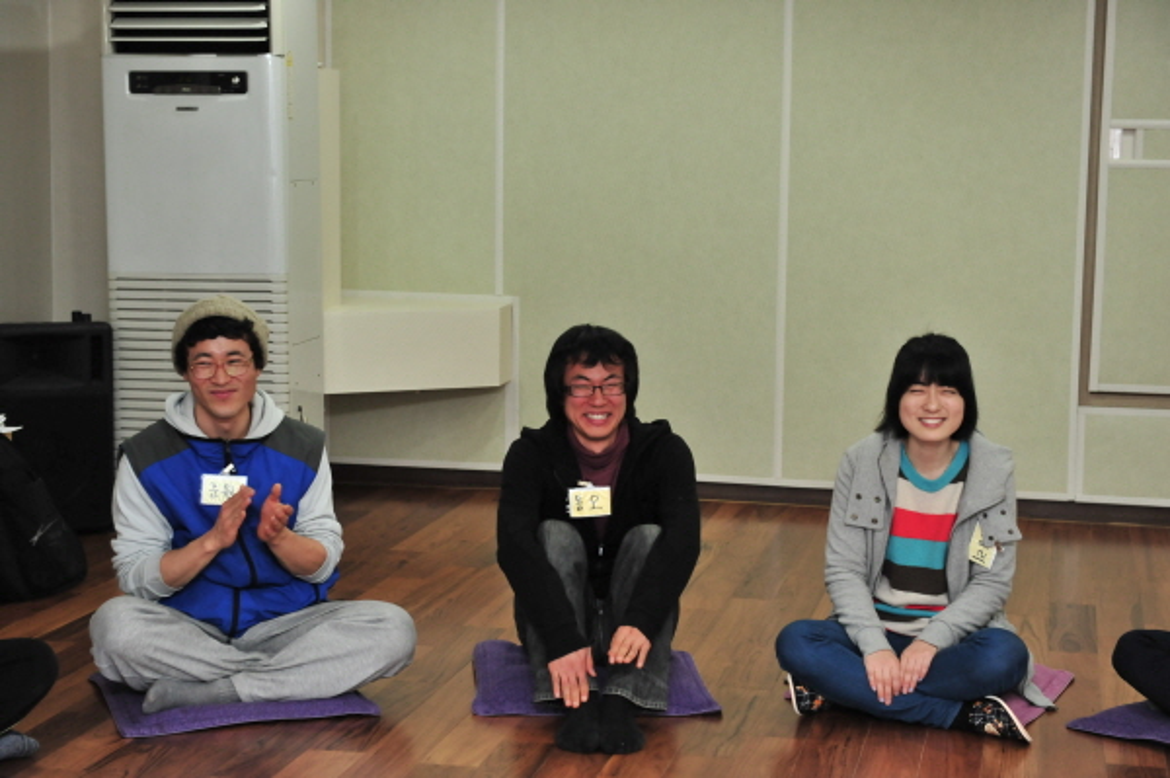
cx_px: 585
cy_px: 389
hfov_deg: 28.9
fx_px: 2273
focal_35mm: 70
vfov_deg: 19.4
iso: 2000
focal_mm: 70
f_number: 4.5
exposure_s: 1/160
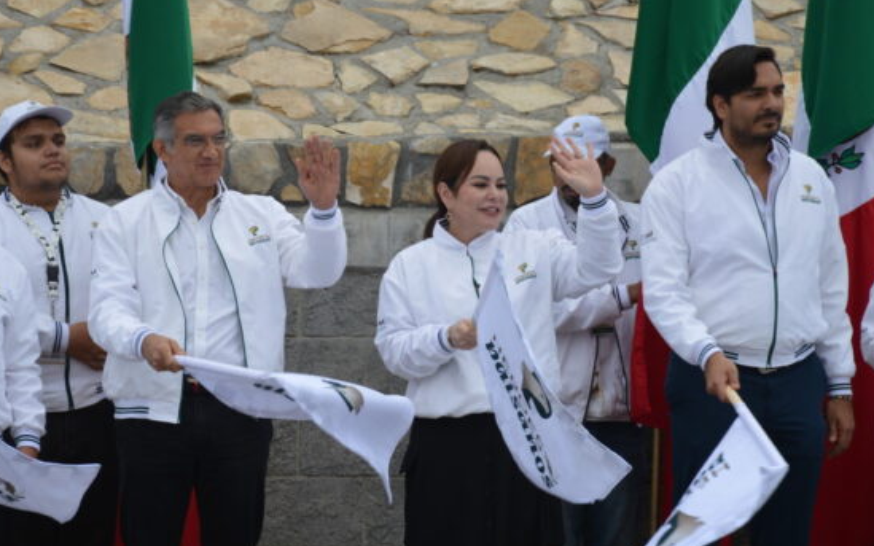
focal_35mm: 188
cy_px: 316
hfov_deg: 11.1
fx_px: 4478
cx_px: 357
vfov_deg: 7.0
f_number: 6.3
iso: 100
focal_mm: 90
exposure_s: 1/160
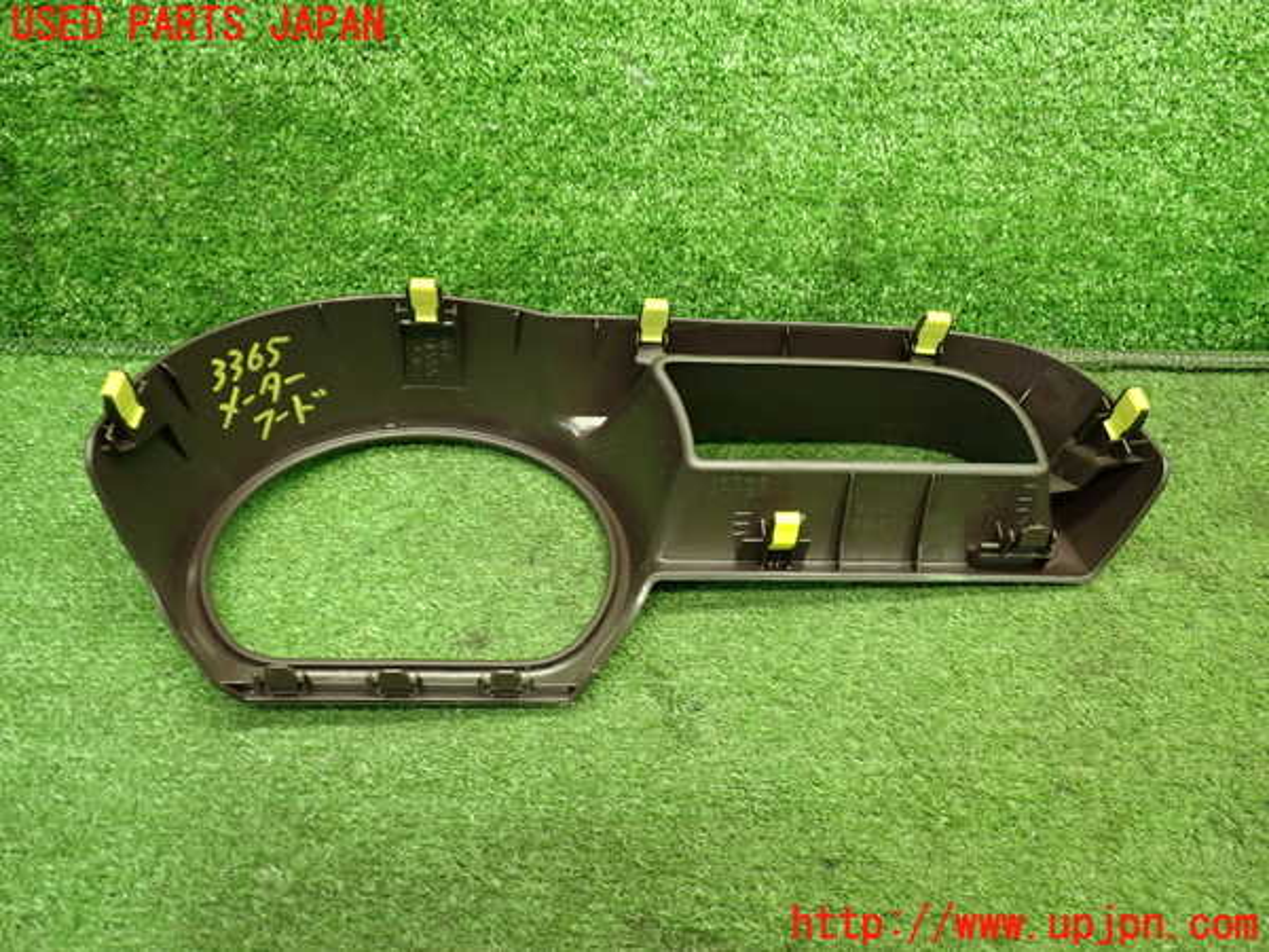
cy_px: 476
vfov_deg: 46.8
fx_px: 1100
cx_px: 634
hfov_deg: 60.0
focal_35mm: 30
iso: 320
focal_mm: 5.4
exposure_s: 1/30
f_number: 2.3
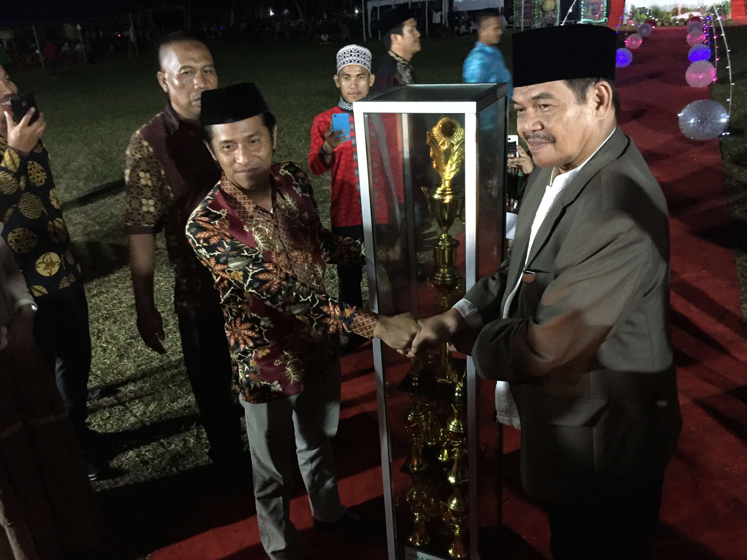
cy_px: 280
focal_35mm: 29
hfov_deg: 61.7
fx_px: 626
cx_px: 374
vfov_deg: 48.2
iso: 320
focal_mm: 4.15
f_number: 2.2
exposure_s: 1/17
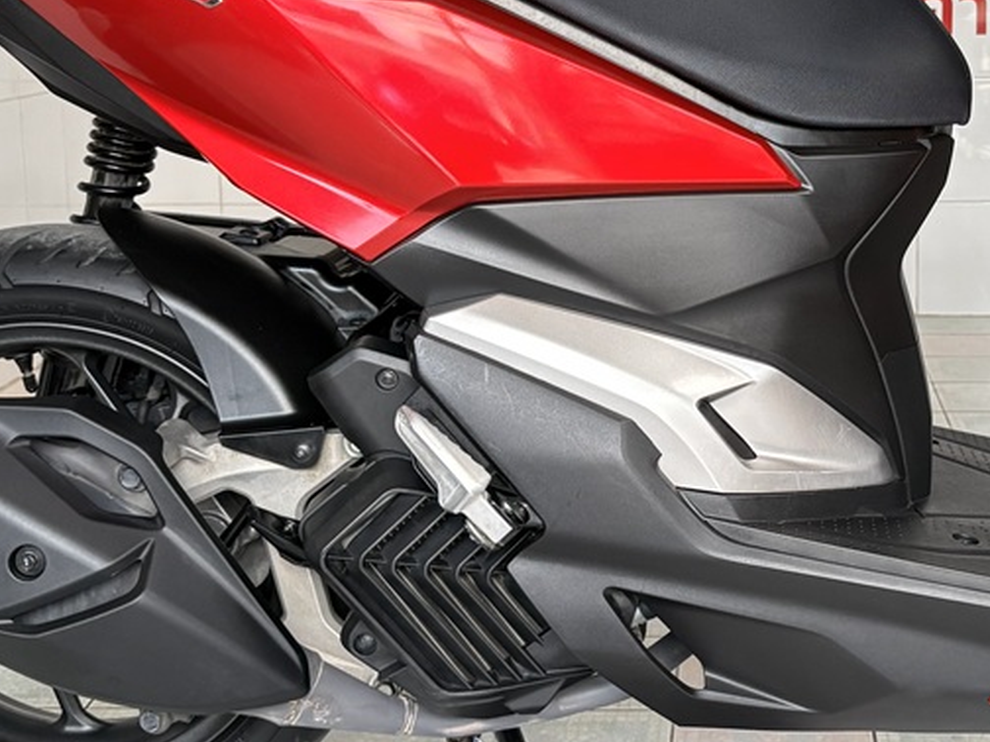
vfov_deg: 22.1
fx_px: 1888
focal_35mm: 66
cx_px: 754
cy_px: 210
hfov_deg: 28.9
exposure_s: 1/60
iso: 160
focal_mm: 5.96
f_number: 1.6
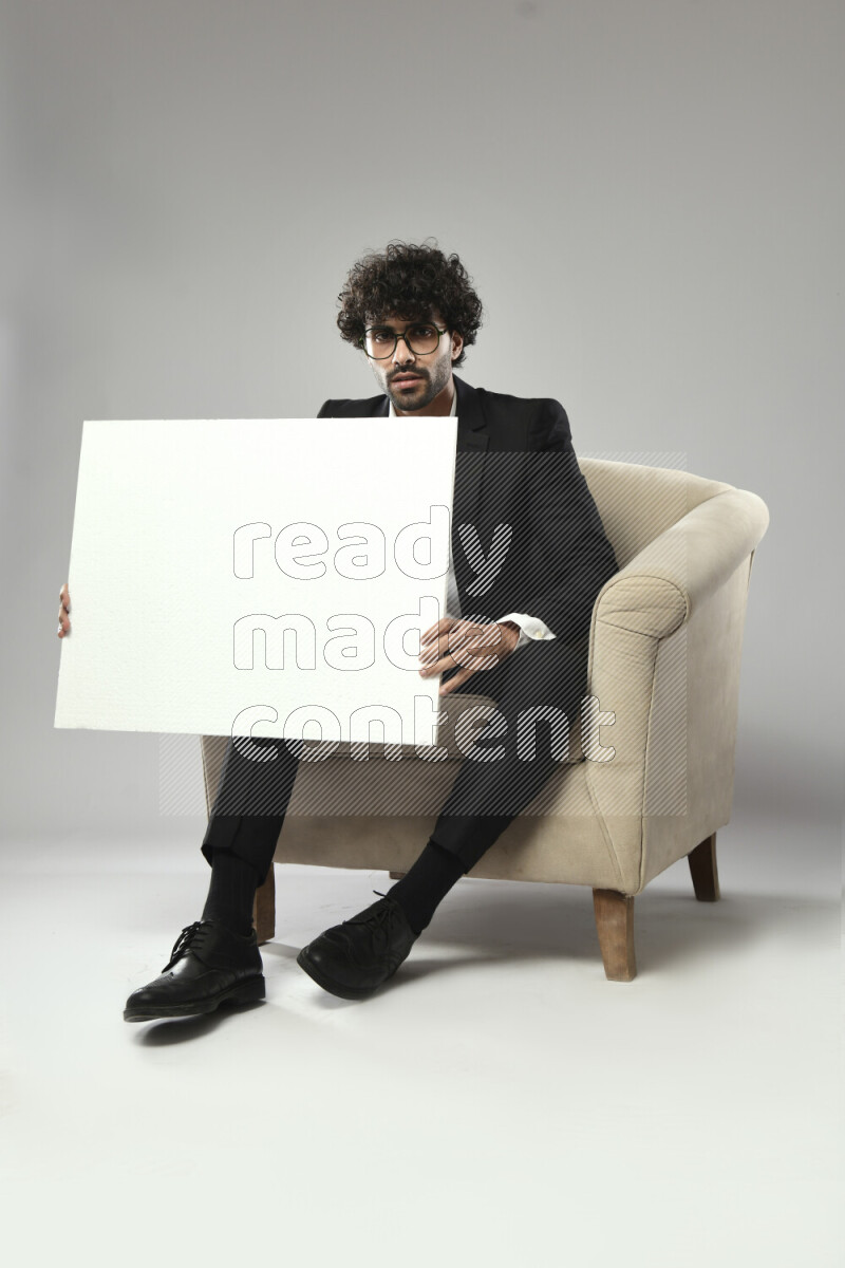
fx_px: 1549
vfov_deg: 44.5
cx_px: 422
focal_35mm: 44
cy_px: 634
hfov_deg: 30.5
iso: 400
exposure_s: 1/125
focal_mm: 44
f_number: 5.6
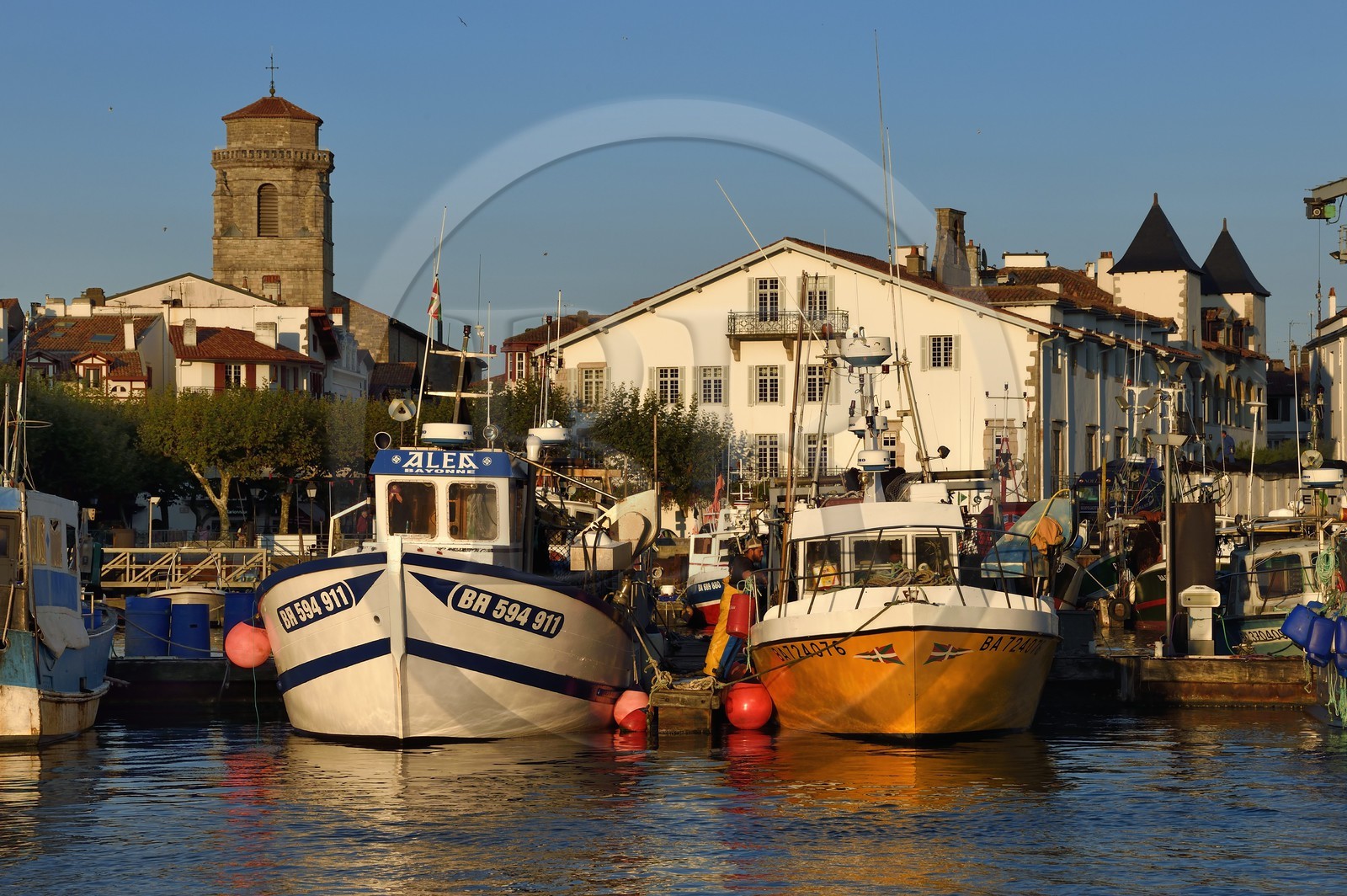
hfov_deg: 18.6
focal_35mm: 110
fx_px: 4112
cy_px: 448
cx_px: 674
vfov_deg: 12.4
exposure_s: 1/250
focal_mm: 110
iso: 200
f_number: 13
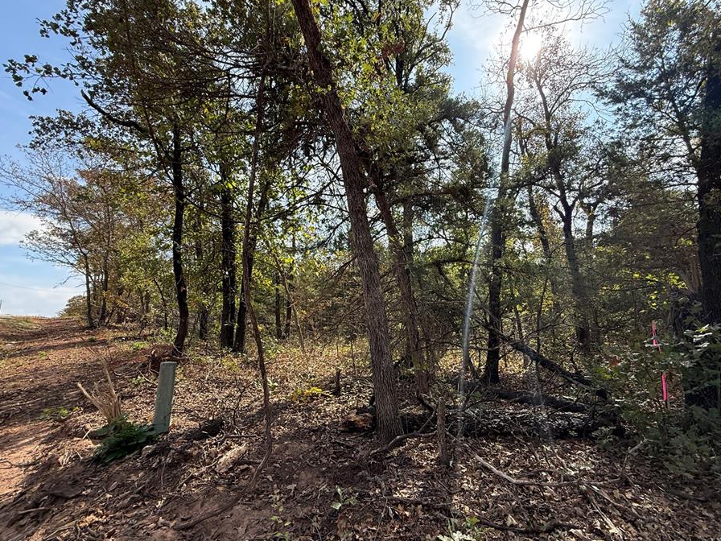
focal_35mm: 16
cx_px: 385
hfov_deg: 94.4
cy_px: 275
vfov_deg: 78.1
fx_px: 333
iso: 64
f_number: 2.2
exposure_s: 1/717
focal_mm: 2.22
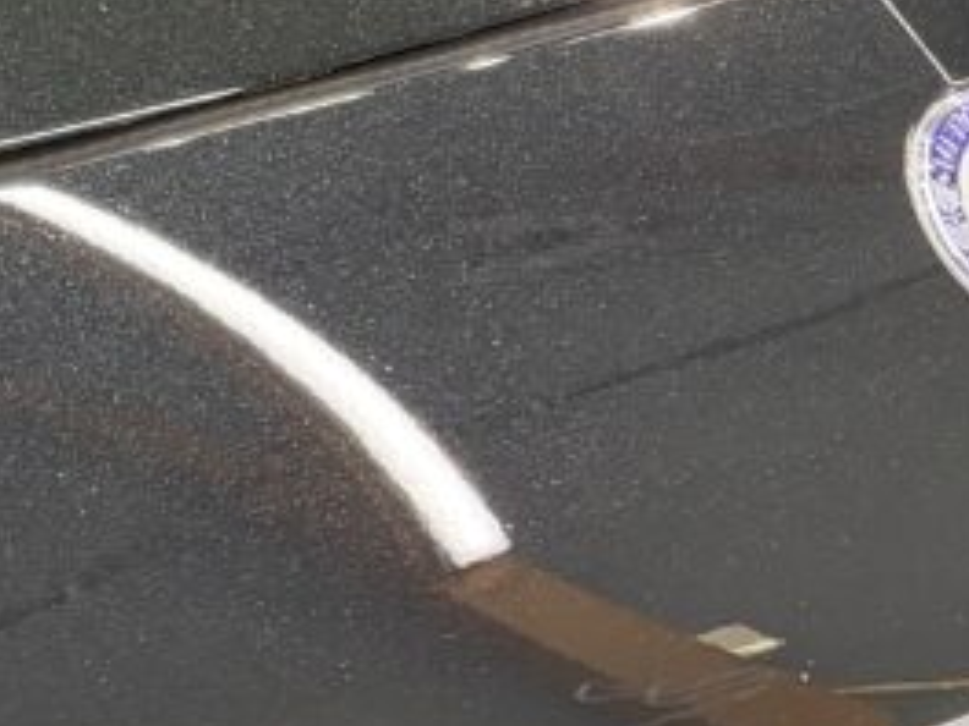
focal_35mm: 101
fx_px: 2827
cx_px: -888
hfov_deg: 15.9
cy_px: -220
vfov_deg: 14.1
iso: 320
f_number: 1.6
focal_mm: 5.96
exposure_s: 1/60
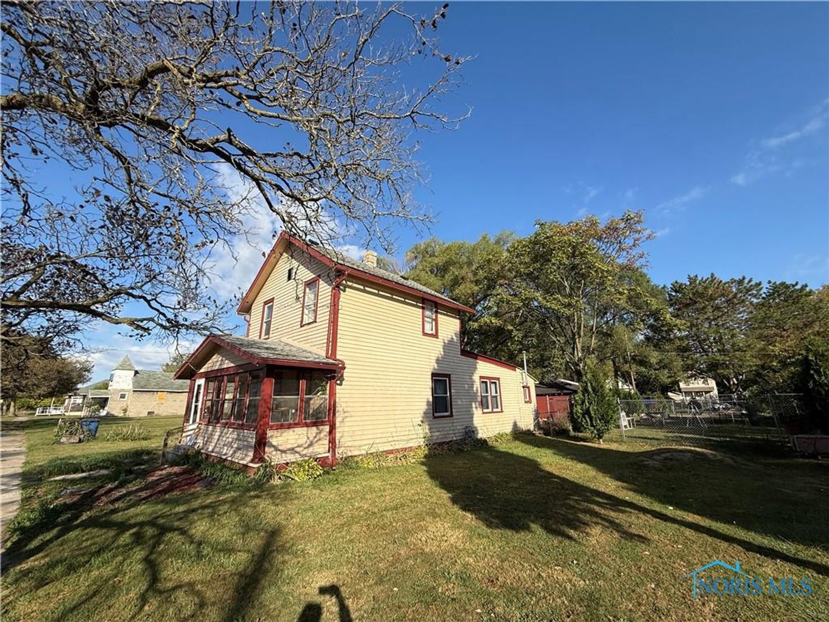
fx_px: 335
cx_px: 414
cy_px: 311
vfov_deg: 85.7
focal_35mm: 14
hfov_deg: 102.1
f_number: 2.2
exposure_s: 1/2506
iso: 50
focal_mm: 2.22
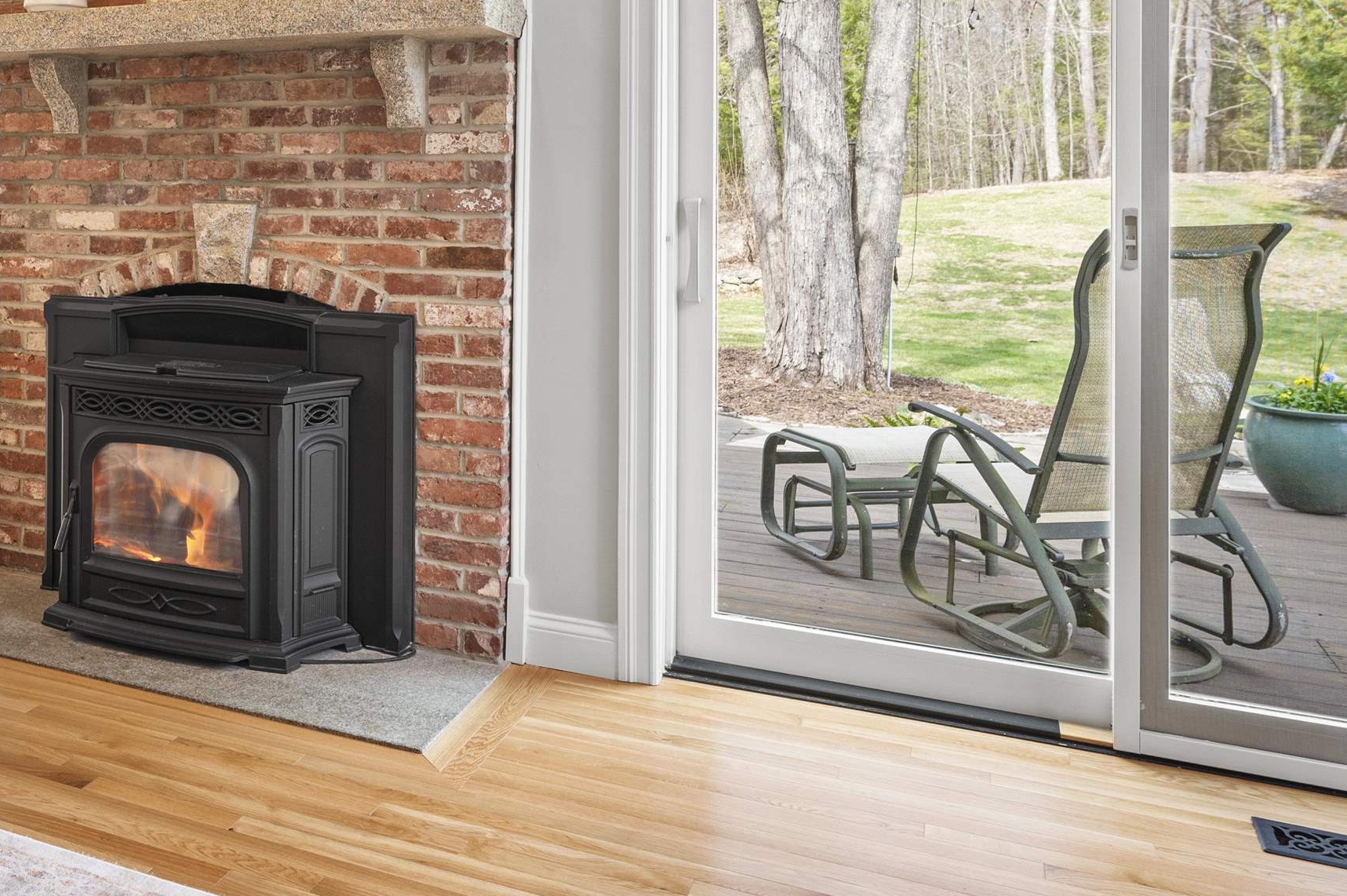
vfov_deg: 36.8
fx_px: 1305
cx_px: 204
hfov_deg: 50.1
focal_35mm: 35
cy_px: 197
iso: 250
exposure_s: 1/2.5
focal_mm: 19.5
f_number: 7.1
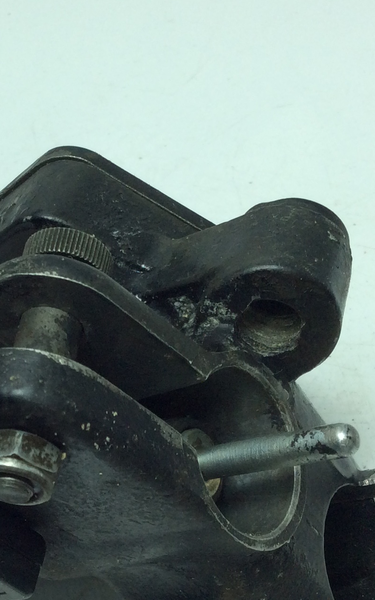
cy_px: 400
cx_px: 50
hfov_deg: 18.6
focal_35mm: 69
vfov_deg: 29.6
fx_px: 1128
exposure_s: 1/420
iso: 32
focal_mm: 3.3
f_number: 2.4
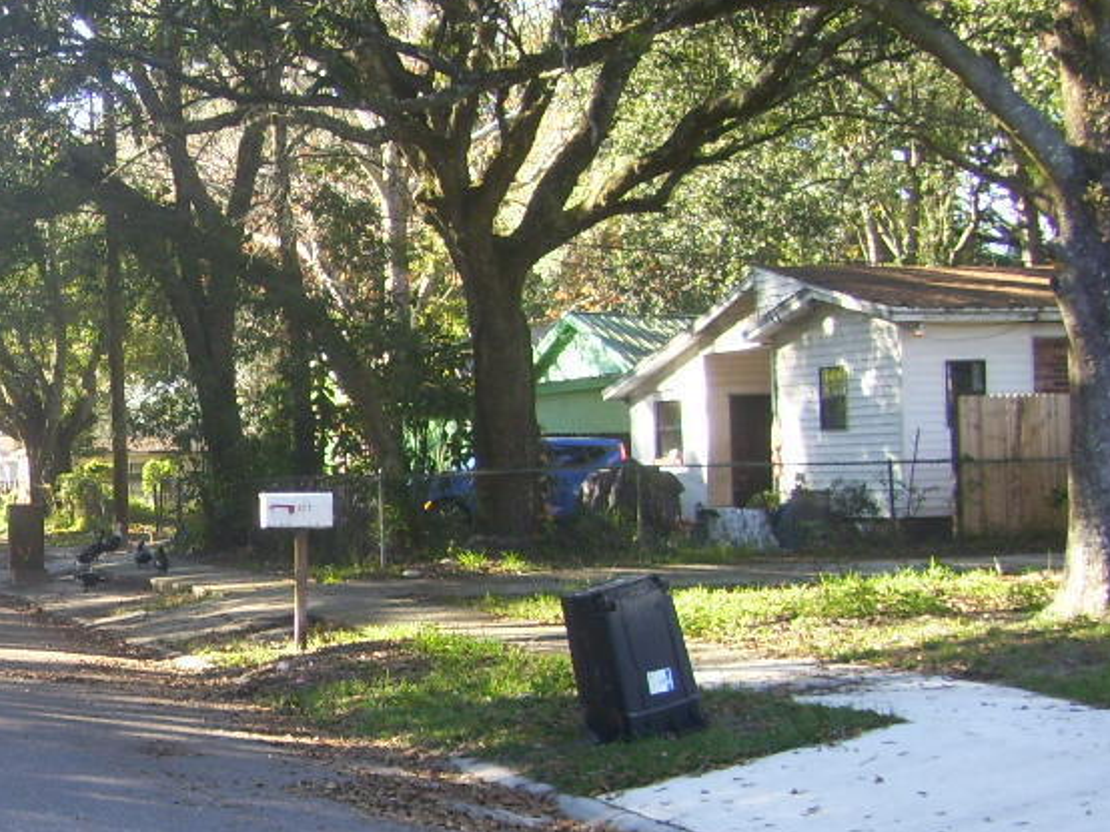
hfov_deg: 23.6
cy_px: 519
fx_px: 2500
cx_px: -84
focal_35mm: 78
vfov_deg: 18.9
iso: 80
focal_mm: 6
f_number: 2.7
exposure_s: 1/100
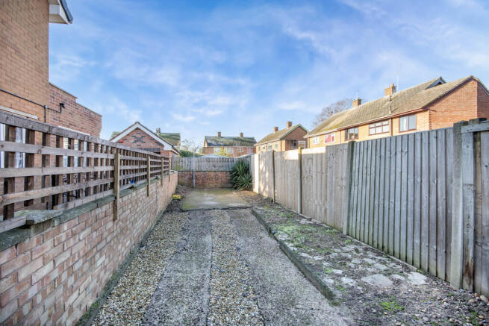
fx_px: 204
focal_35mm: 15
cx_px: 244
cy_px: 163
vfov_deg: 77.4
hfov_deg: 100.4
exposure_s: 1/50
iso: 100
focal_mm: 10
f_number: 8
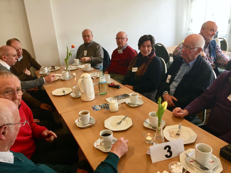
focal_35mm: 29
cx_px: 116
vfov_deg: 48.2
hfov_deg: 61.7
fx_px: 194
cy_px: 86
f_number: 2.2
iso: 80
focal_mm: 4.15
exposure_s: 1/33
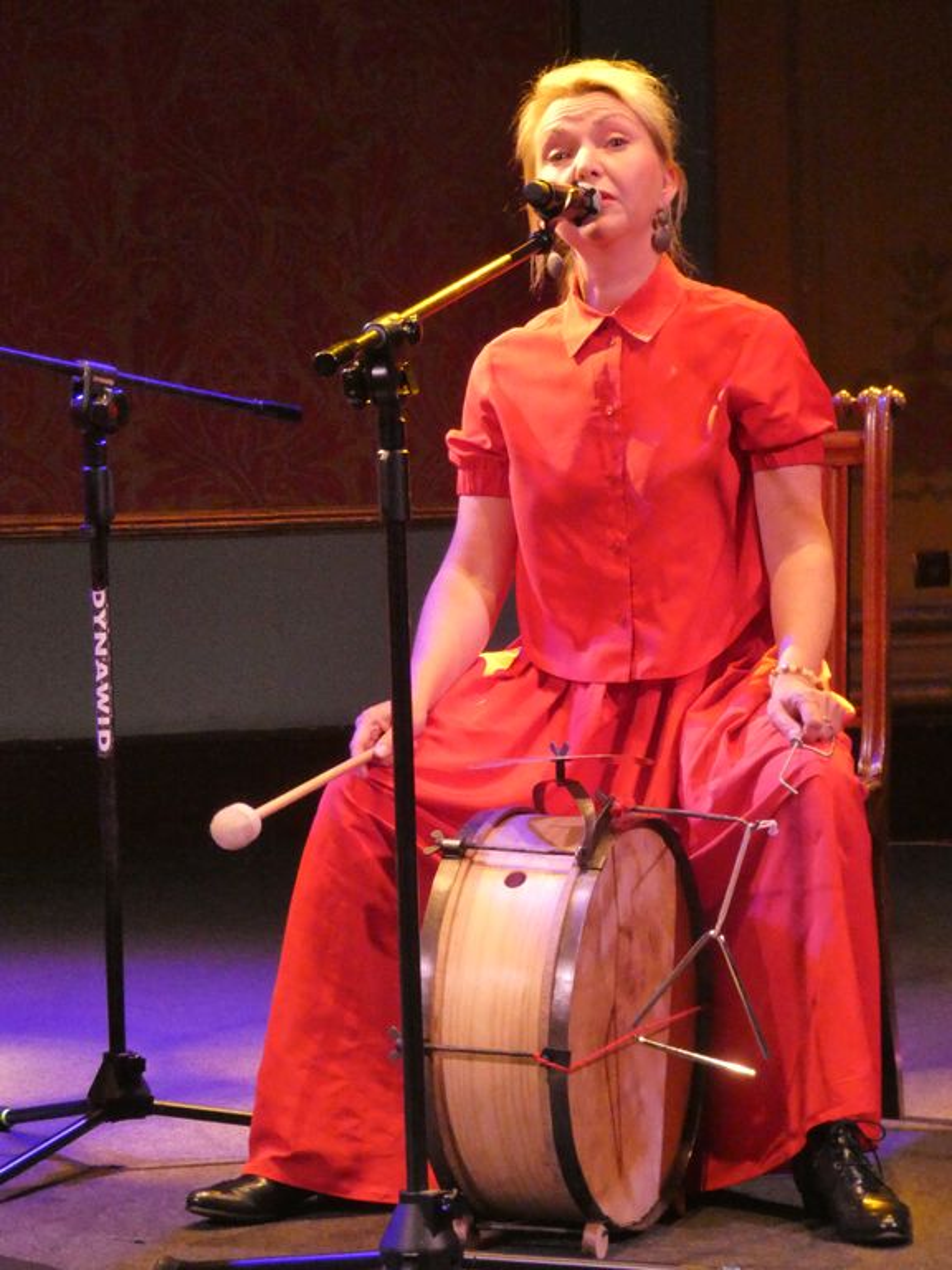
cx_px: 476
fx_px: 3740
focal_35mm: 102
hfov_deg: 14.5
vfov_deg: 19.3
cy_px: 635
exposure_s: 1/50
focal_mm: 18.3
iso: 1600
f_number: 4.9
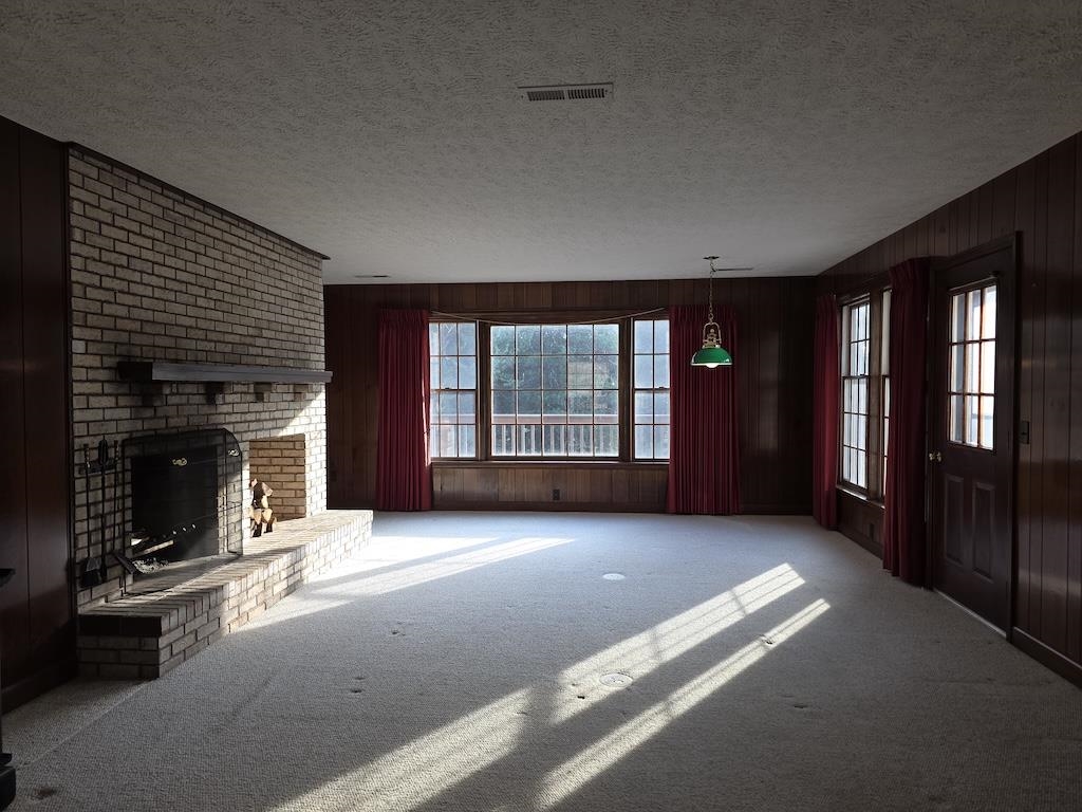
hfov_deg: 73.9
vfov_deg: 58.9
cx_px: 541
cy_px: 406
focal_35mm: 23
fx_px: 719
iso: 20
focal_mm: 6.3
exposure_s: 1/60
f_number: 1.7
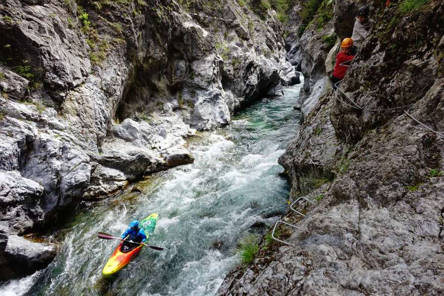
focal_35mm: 24
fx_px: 296
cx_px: 222
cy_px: 148
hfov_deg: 73.7
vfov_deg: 53.1
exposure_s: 1/200
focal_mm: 8.8
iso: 500
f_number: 11
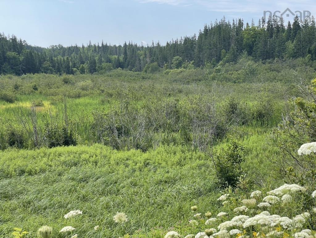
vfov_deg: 28.1
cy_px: 119
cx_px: 158
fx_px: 475
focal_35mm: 52
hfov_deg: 36.8
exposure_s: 1/1332
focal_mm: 6
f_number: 2
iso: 25
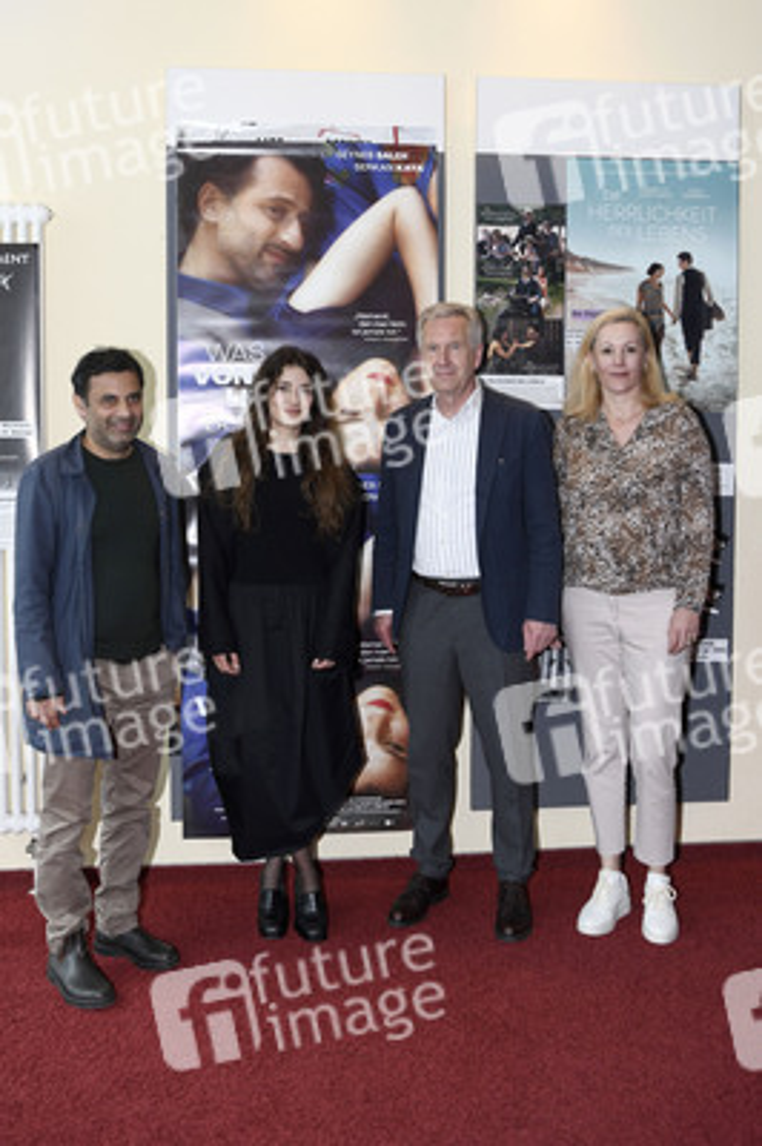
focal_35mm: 31
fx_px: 986
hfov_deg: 42.3
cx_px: 381
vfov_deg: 60.3
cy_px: 573
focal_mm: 31
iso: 640
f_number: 4
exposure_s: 1/200
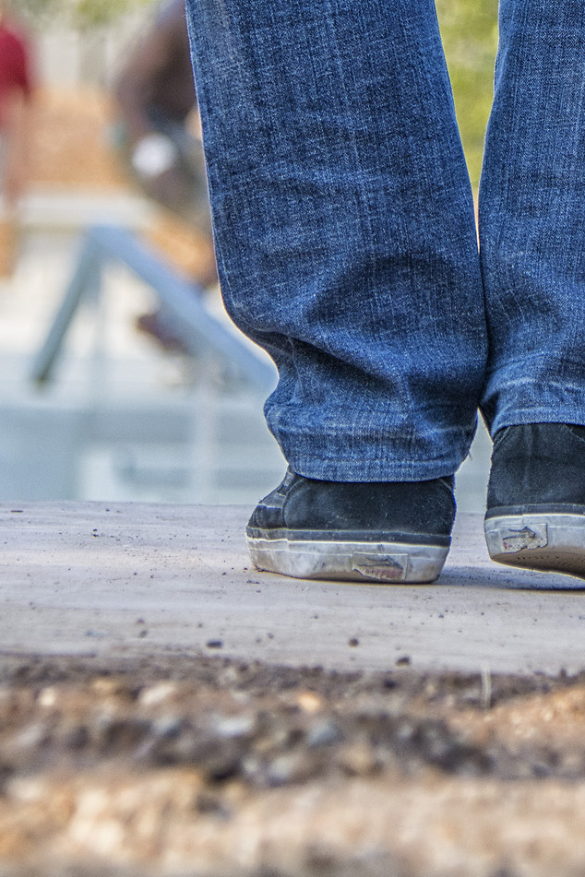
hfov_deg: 3.2
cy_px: -97
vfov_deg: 4.8
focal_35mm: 424
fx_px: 10334
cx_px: 680
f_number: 5.6
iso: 560
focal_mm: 112
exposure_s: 1/500
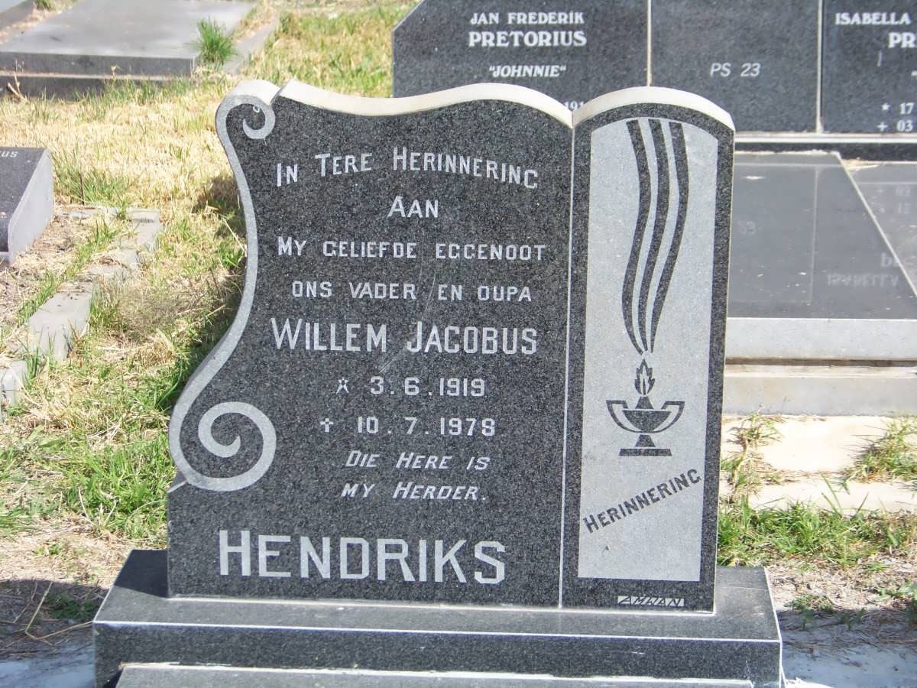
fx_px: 2543
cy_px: 344
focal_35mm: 96
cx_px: 458
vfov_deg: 15.4
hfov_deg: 20.4
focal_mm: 16.2
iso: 64
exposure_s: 1/500
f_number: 3.2
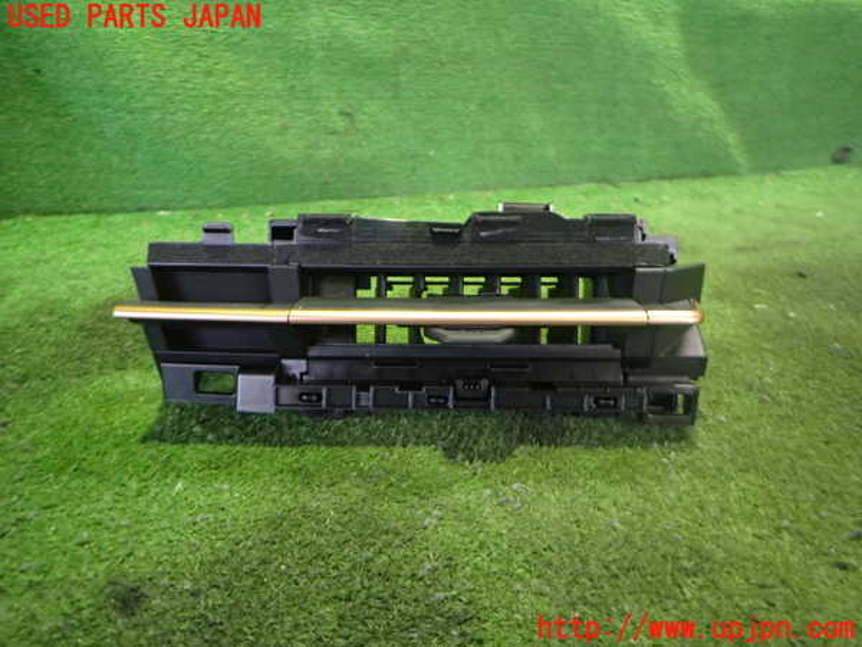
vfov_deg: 54.9
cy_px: 324
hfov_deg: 69.4
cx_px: 431
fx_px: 623
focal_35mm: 25
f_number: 2
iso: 800
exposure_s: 1/30
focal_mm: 4.5
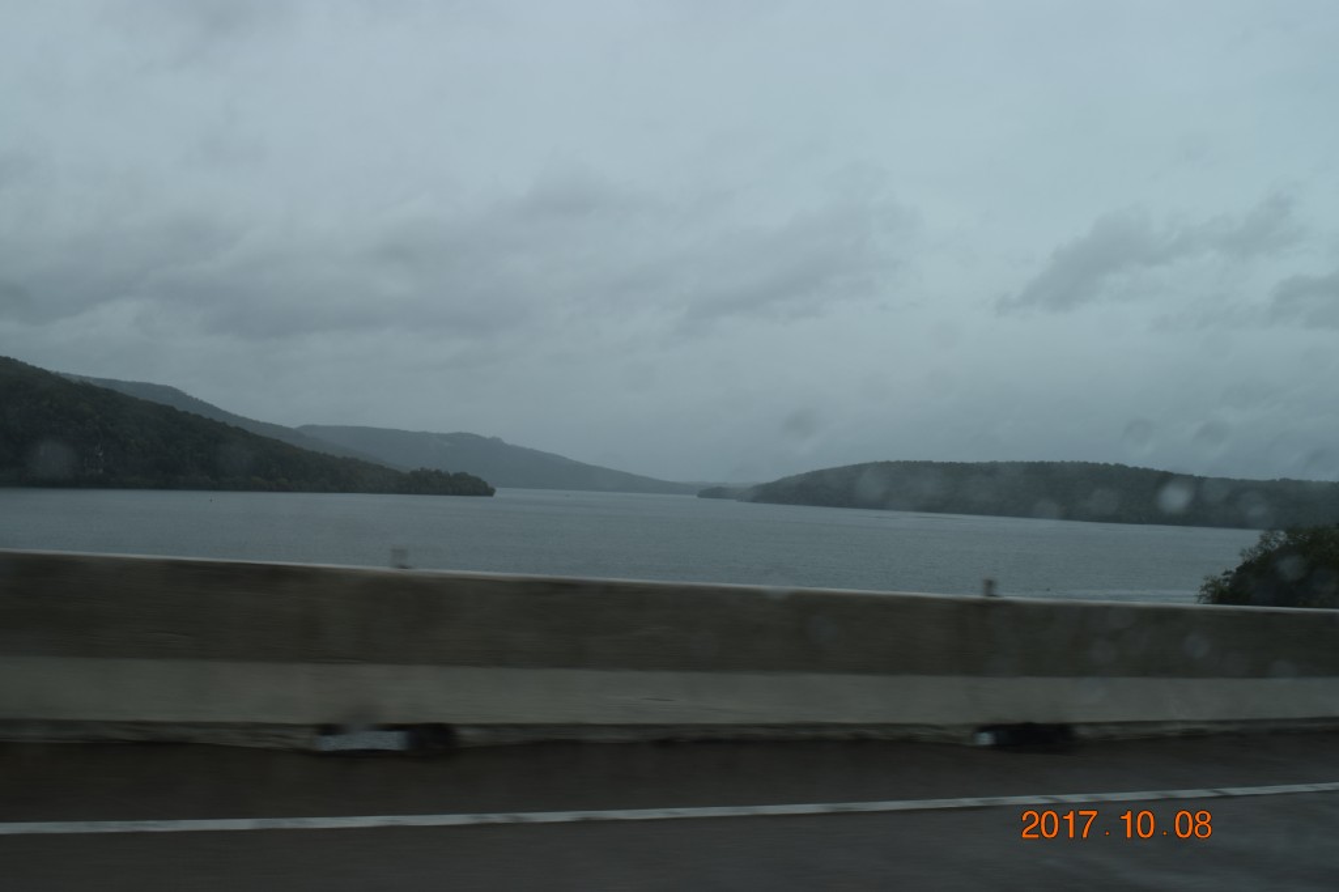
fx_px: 1338
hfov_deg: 53.1
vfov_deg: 36.8
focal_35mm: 36
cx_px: 670
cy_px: 446
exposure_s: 1/250
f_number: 8
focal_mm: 24
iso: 200
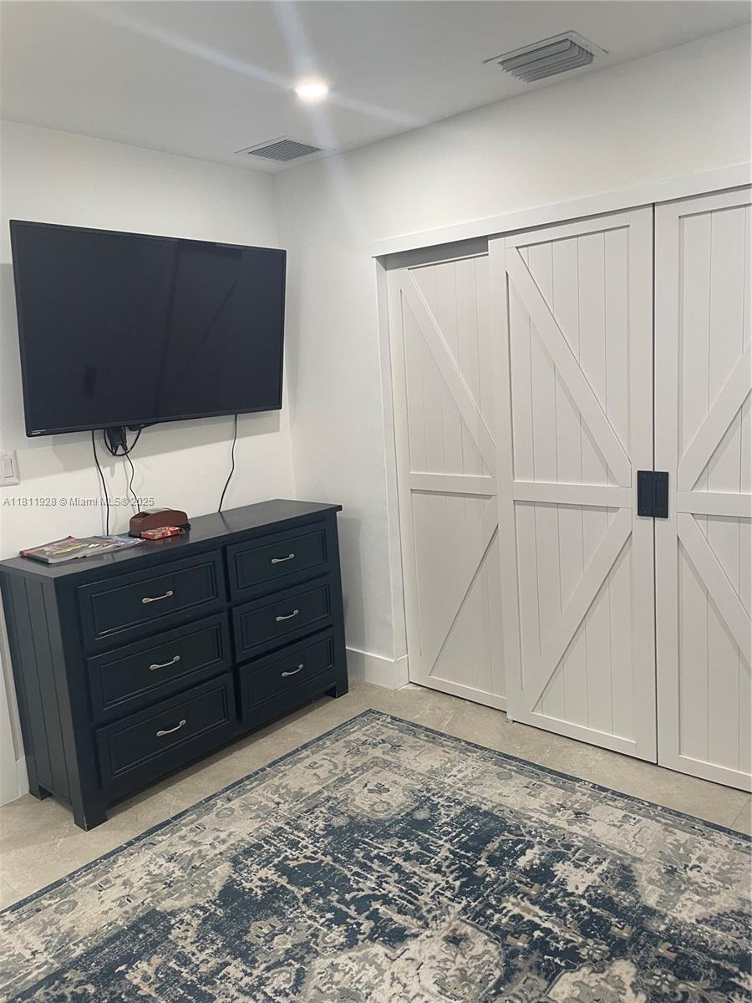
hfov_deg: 53.1
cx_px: 376
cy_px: 502
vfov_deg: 67.3
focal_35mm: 26
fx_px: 753
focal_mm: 4.2
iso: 100
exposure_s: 1/60
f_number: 1.6
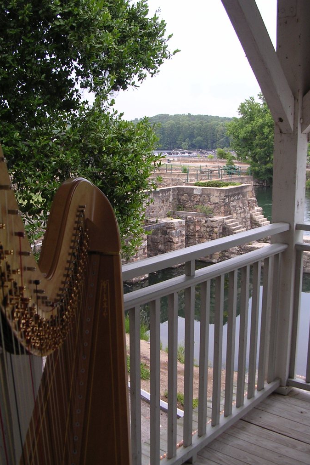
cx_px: 145
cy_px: 233
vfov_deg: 48.5
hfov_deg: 33.4
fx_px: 516
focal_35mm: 40
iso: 100
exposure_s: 1/134
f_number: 2.8
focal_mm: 5.8
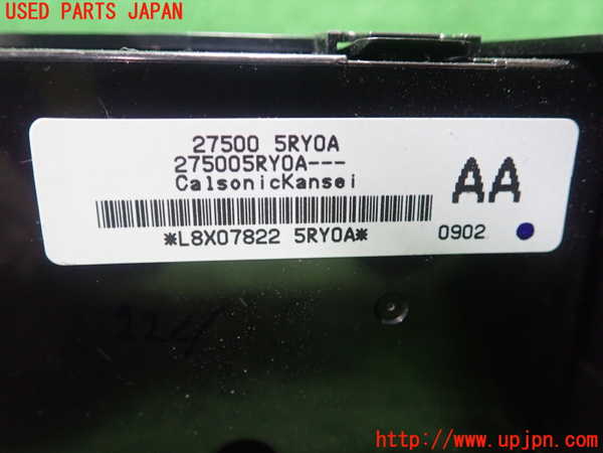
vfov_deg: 46.8
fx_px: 523
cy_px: 226
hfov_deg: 60.0
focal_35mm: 30
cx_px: 302
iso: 800
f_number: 2.3
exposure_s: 1/60
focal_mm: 5.5
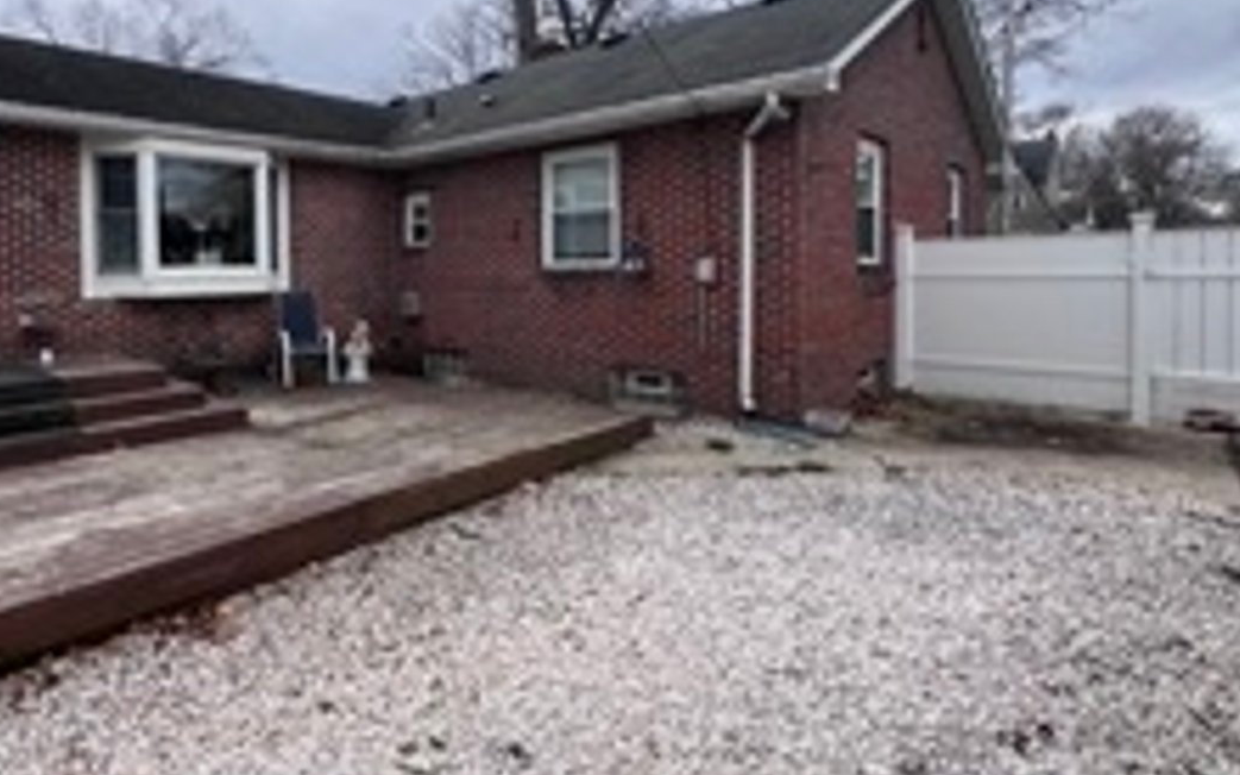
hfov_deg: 81.5
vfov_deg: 58.8
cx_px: 389
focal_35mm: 20
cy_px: 286
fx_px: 676
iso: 32
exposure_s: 1/278
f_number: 1.8
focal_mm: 1.57
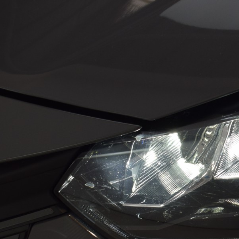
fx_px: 797
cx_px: 273
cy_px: 165
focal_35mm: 102
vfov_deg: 17.0
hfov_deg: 16.5
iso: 400
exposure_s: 1/200
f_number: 7.1
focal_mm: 32
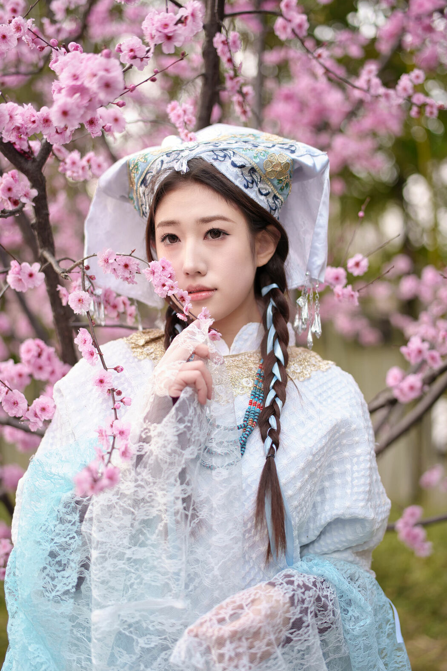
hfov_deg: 27.0
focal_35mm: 50
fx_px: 931
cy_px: 336
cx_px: 224
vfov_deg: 39.6
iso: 100
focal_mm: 50
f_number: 1.6
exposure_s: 1/320
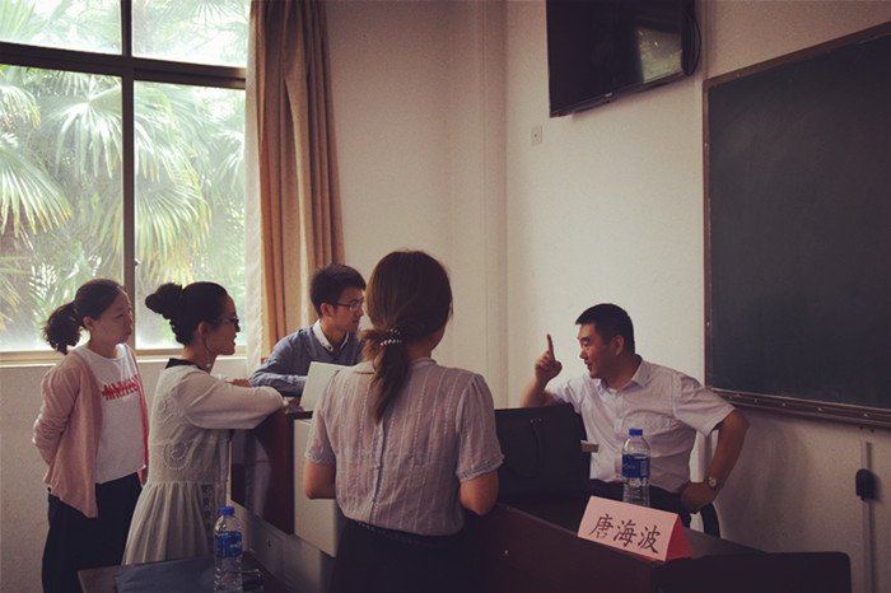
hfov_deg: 49.6
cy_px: 296
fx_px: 965
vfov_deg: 34.2
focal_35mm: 39
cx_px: 446
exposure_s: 1/125
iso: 400
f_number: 5.6
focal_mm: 26
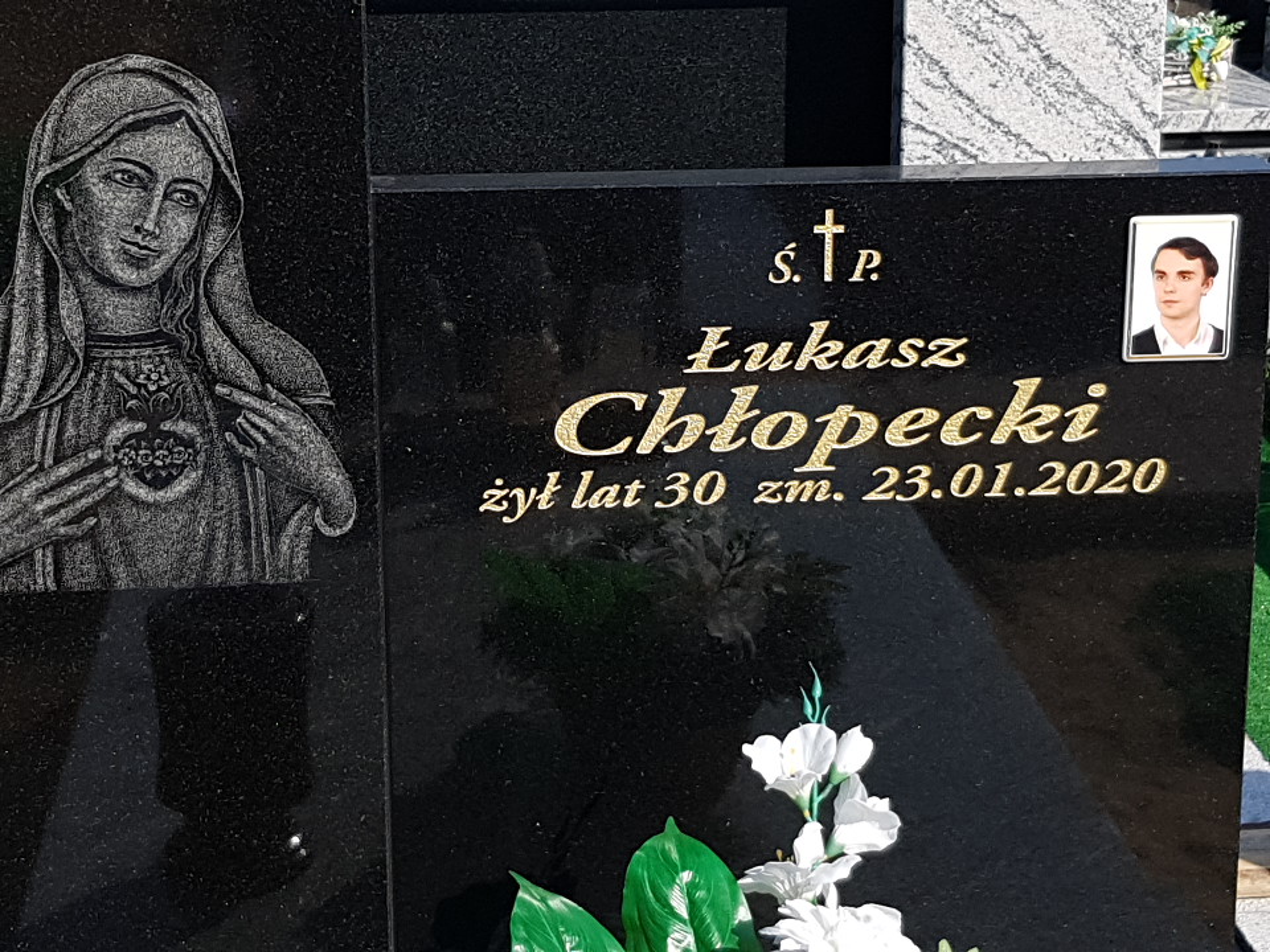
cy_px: 476
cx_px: 635
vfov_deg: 53.1
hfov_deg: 67.3
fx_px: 954
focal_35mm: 26
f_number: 1.7
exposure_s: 1/2151
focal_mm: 4.2
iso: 50
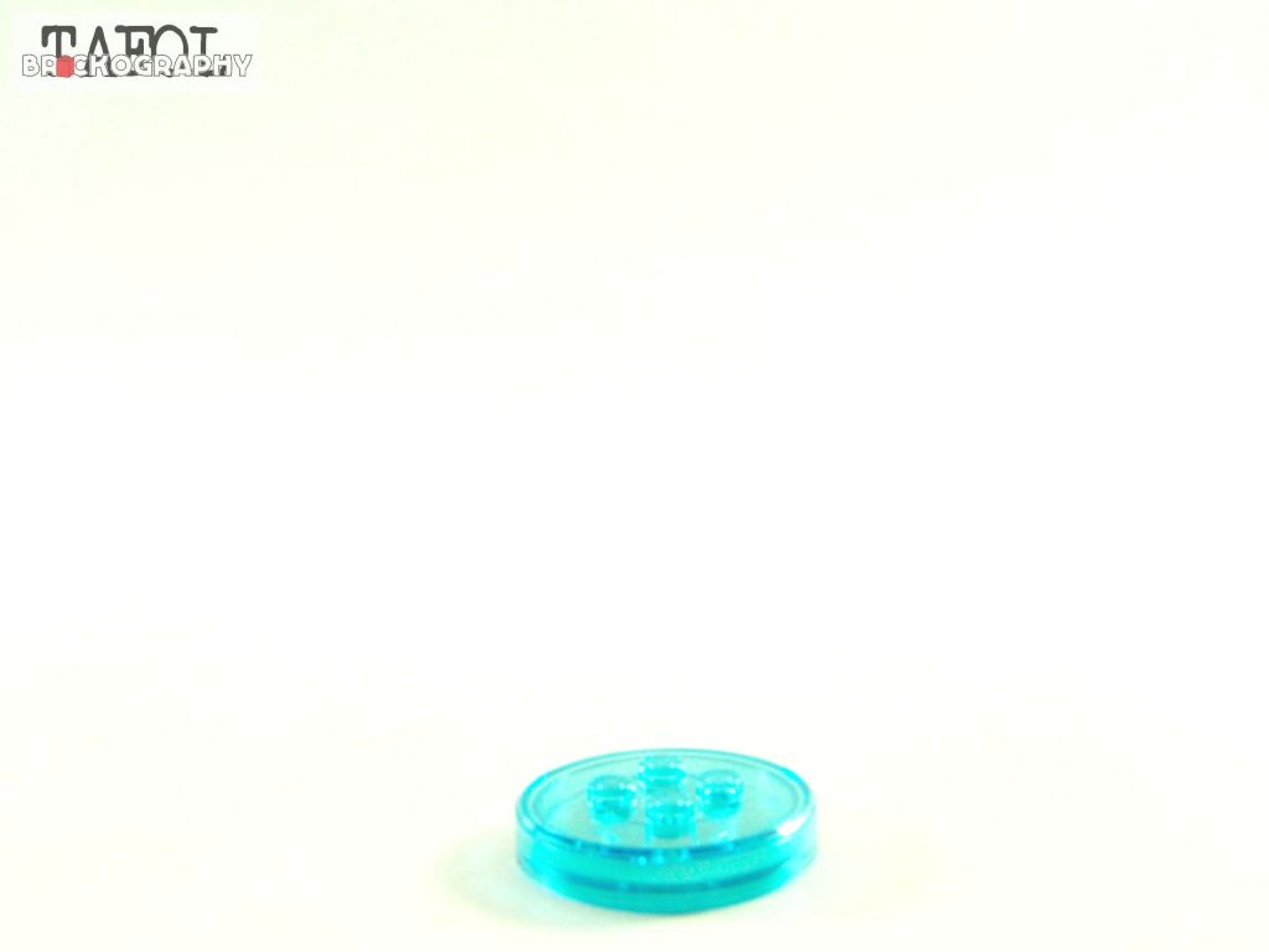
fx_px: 1870
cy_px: 476
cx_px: 634
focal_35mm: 51
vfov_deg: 28.6
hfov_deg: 37.5
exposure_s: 1/60
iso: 400
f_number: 3.2
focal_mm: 8.5
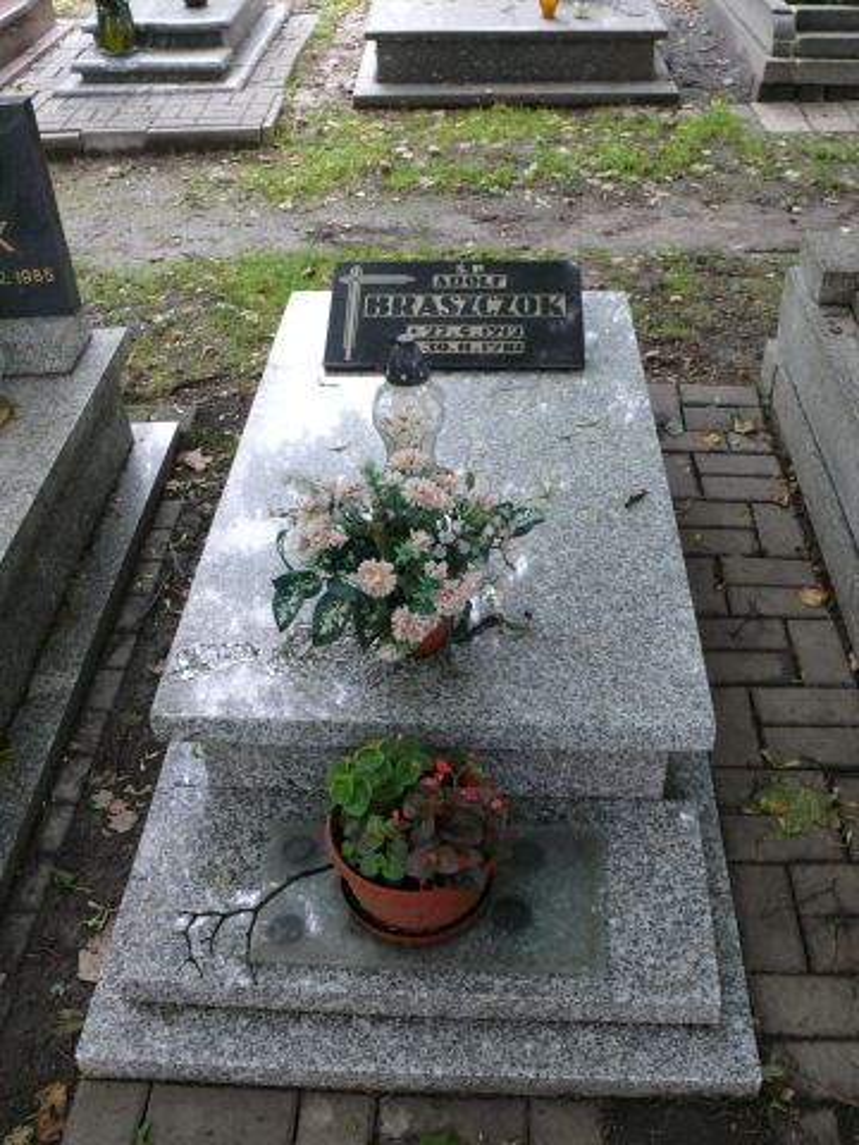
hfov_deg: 40.7
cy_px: 572
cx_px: 430
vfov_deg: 52.6
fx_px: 1158
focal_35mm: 35
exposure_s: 1/30
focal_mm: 7.4
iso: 160
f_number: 2.8
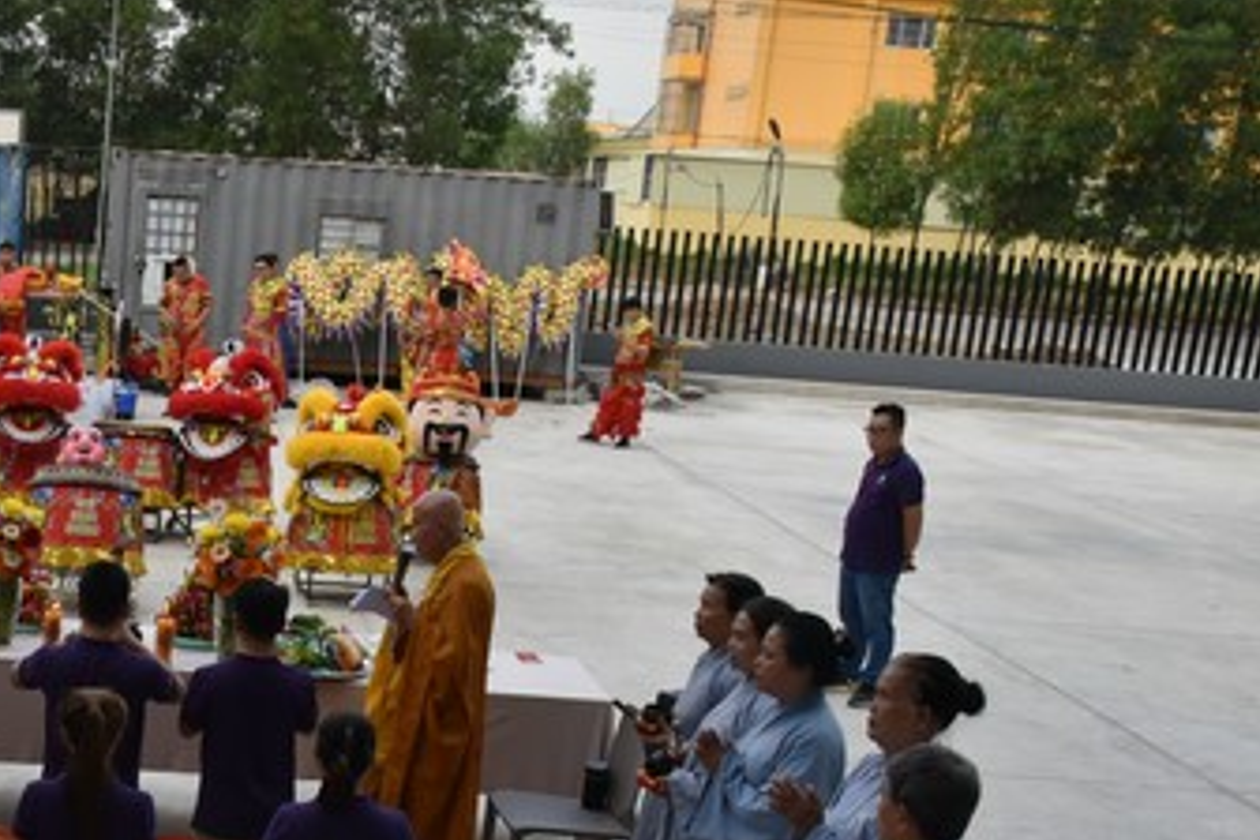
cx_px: 56
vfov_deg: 23.1
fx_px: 2030
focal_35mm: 58
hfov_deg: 32.3
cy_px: 668
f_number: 10
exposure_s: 1/400
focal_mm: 30
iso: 1600
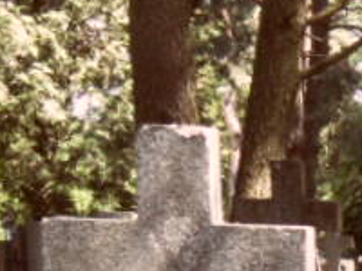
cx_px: 919
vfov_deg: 8.6
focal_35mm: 164
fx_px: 1715
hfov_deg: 10.2
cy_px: 551
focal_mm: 5.3
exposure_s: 1/90
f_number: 3.4
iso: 100
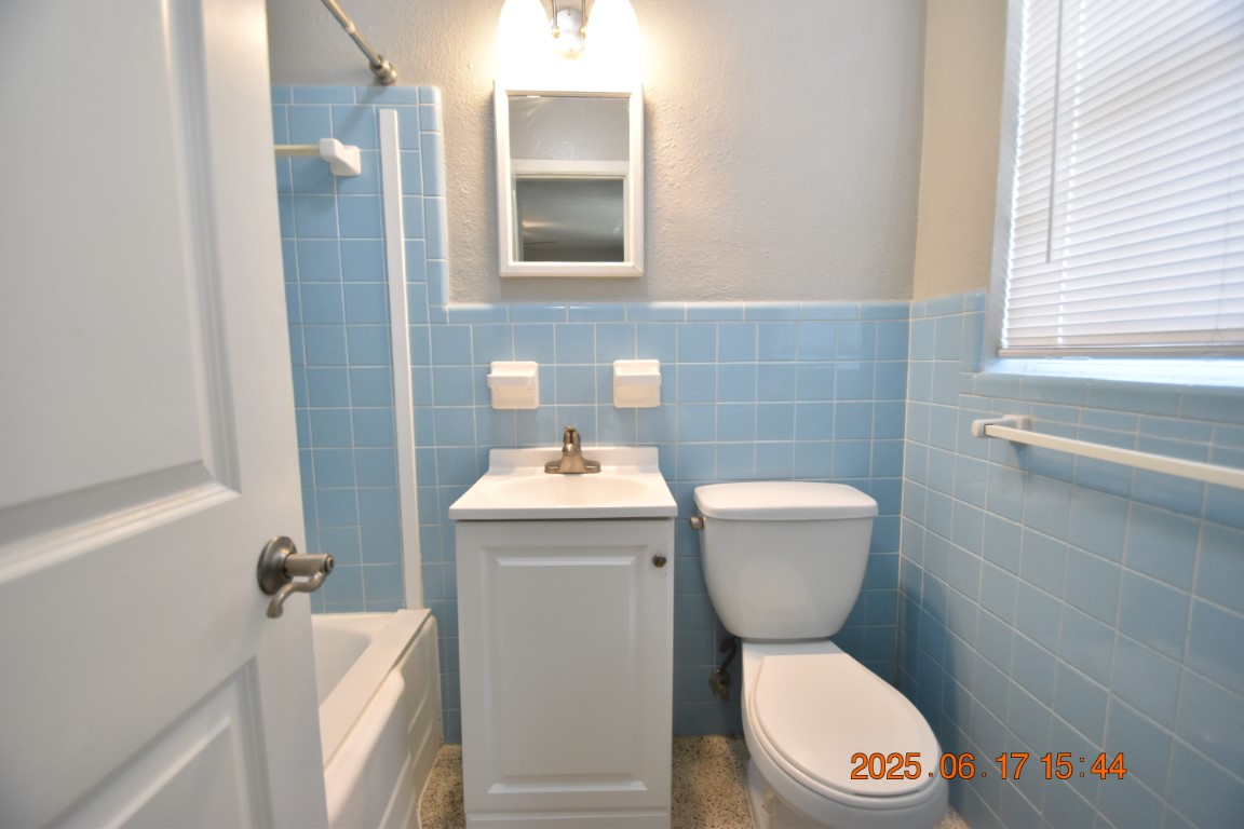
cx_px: 622
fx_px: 518
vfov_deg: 77.3
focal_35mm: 15
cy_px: 414
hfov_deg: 100.4
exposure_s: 1/125
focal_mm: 10
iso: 800
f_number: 3.5
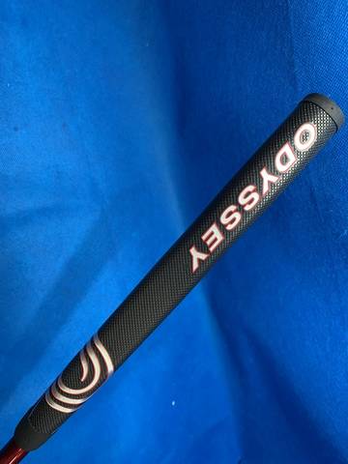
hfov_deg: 53.1
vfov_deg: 67.3
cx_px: 174
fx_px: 349
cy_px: 232
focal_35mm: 26
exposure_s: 1/60
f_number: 1.8
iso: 125
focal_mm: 4.25
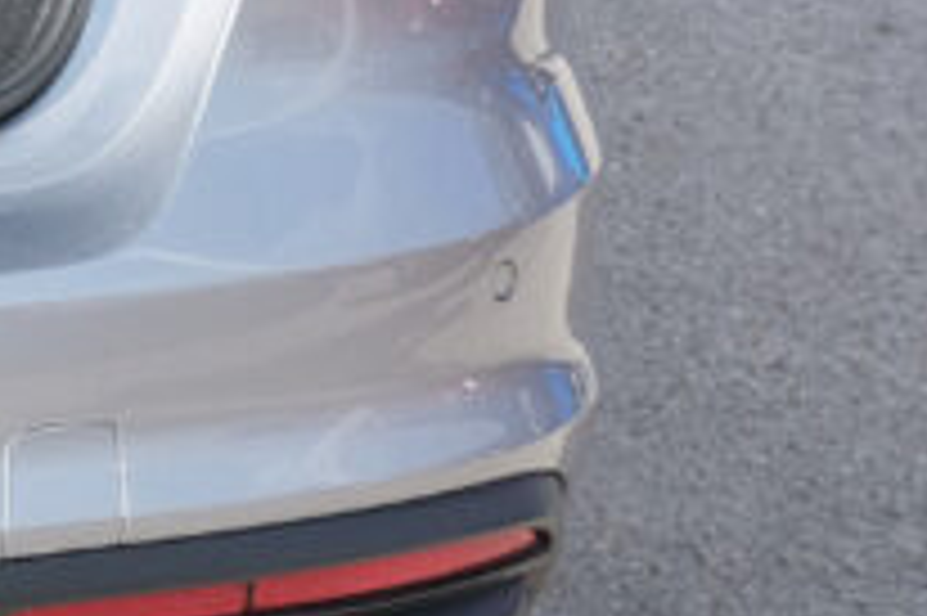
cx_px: -1156
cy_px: -573
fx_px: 4220
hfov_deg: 11.0
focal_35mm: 164
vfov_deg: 8.0
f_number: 9
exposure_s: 1/125
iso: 160
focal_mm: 22.1
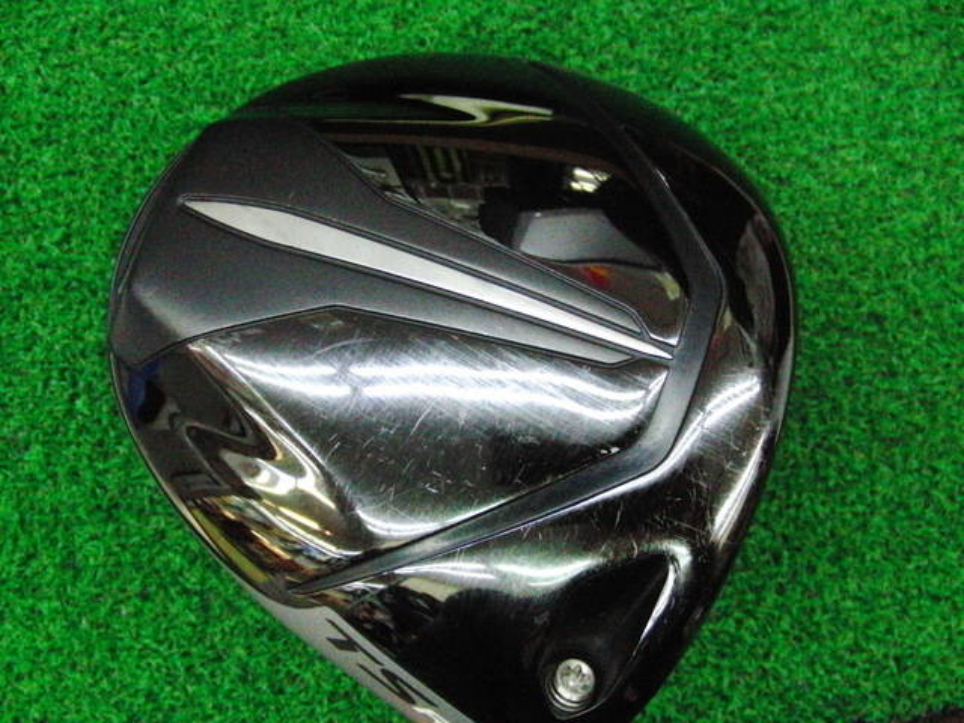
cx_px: 482
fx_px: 1030
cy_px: 362
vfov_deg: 38.7
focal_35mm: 37
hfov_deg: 50.1
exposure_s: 1/320
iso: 3200
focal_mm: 6.42
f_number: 3.6
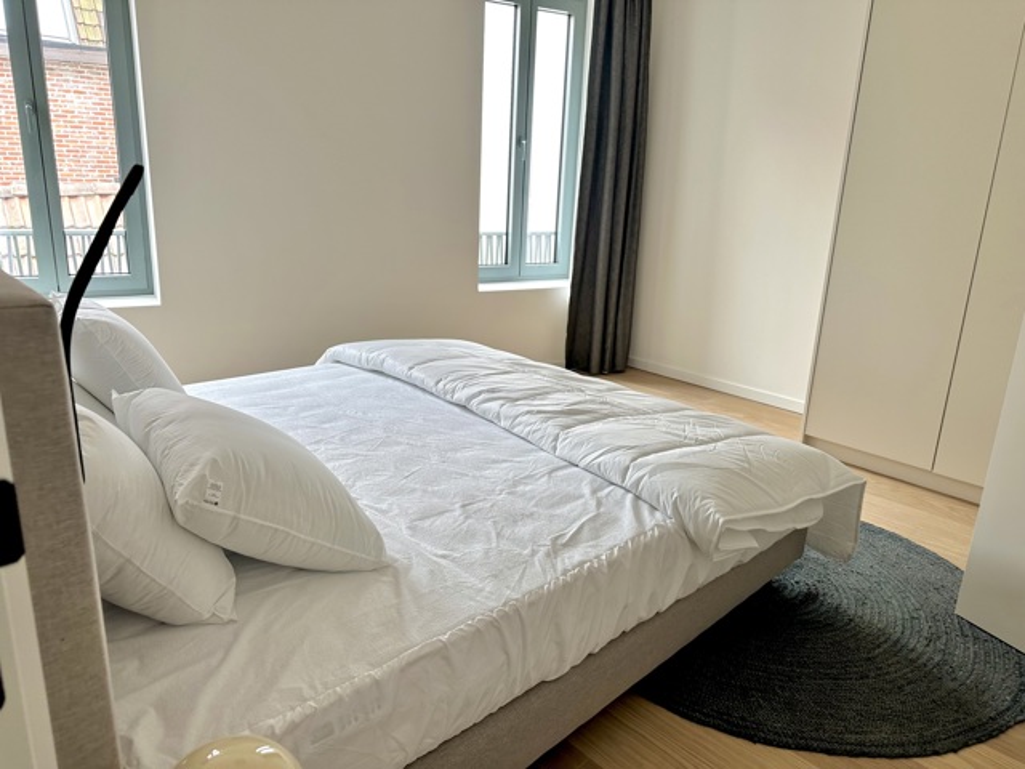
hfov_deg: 71.6
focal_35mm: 24
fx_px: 711
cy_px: 384
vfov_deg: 56.8
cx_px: 512
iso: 100
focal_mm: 6.86
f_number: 1.78
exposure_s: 1/100
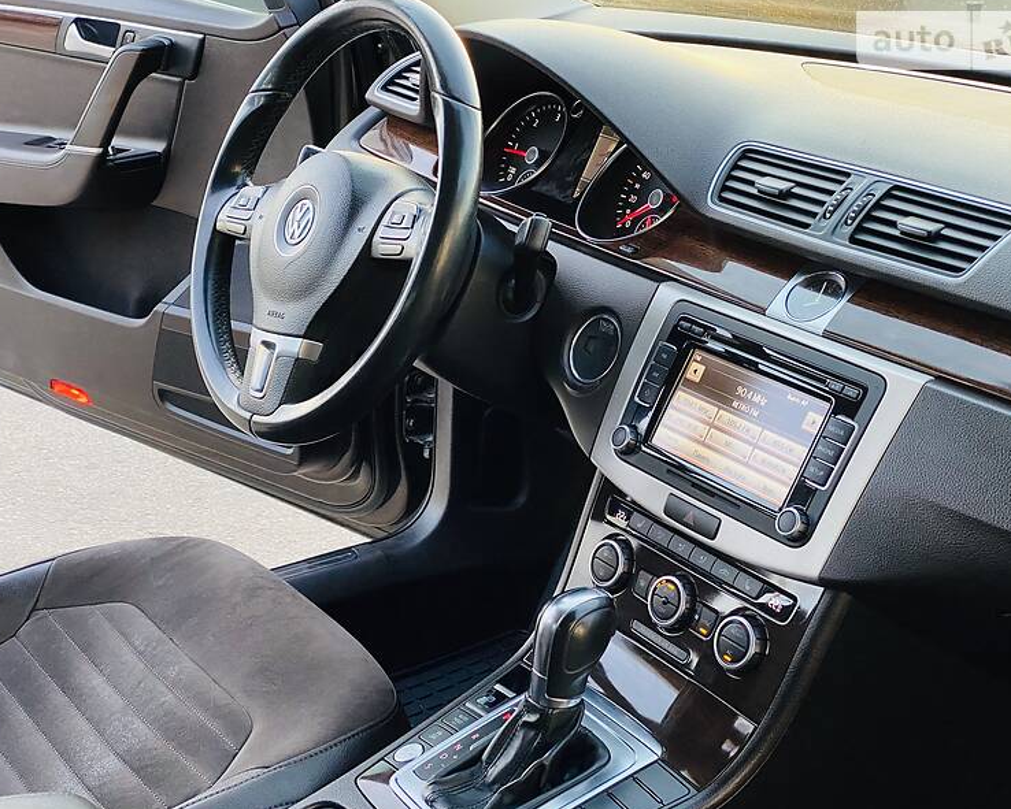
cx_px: 526
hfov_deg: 34.1
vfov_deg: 27.6
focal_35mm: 55
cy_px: 405
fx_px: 1646
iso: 160
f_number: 2
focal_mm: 6
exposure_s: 1/76
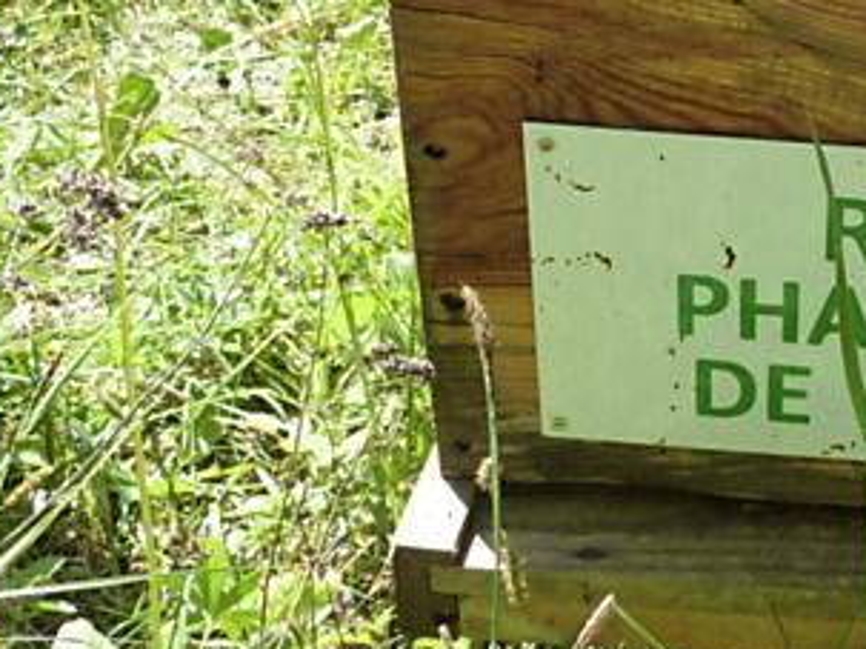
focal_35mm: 66
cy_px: 57
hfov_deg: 26.9
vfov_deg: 21.7
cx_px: 966
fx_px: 1650
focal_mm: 4.1
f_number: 4
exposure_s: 1/160
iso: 125
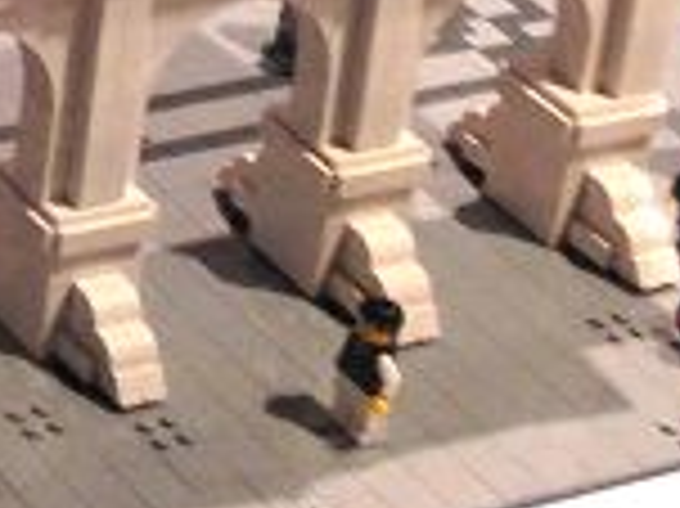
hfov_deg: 8.8
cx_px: -651
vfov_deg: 6.7
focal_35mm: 214
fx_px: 4200
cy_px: -526
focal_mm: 4.12
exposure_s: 1/20
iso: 50
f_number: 2.4
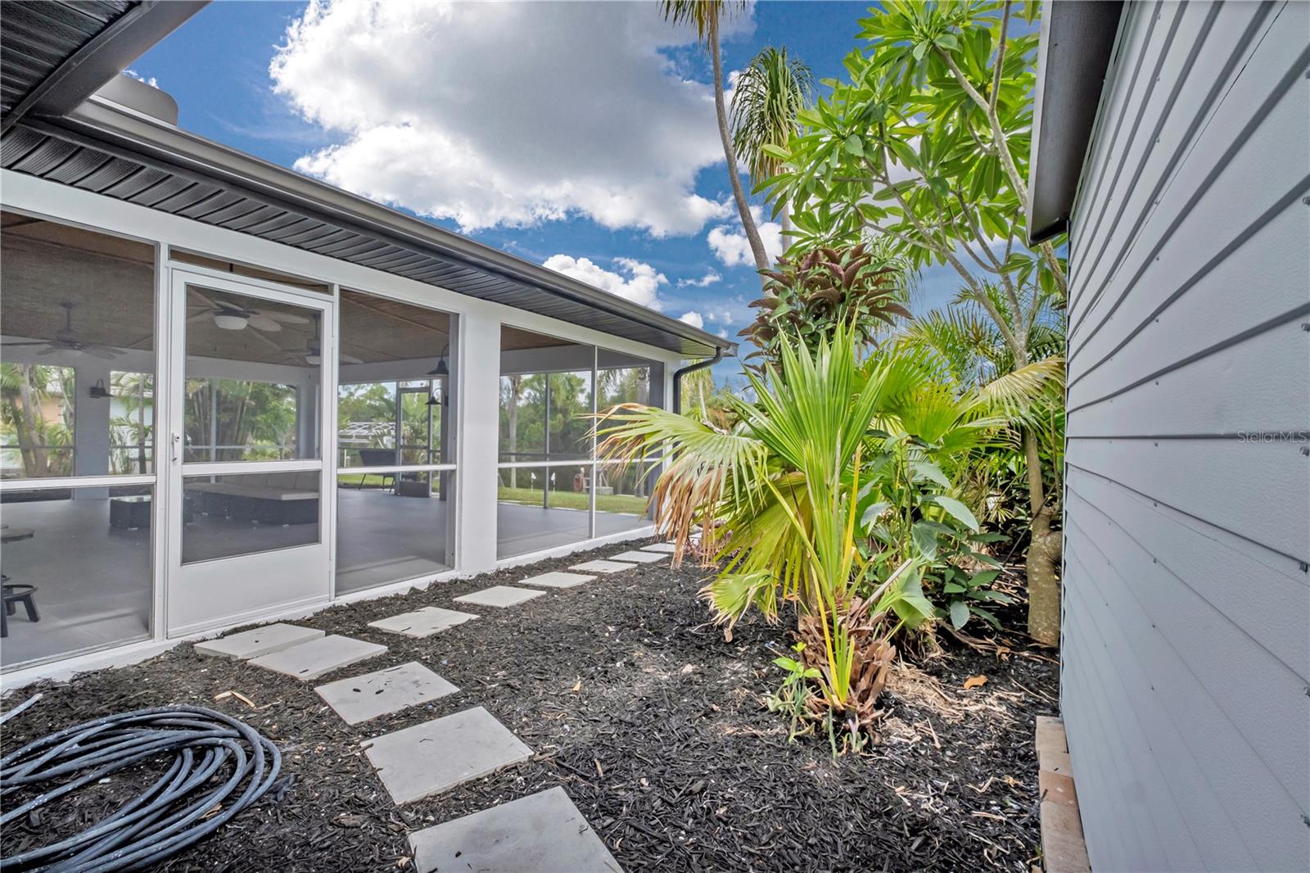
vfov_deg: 77.3
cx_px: 655
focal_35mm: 15
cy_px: 436
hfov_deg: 100.4
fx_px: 546
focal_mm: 10
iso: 400
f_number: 9
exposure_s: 1/200
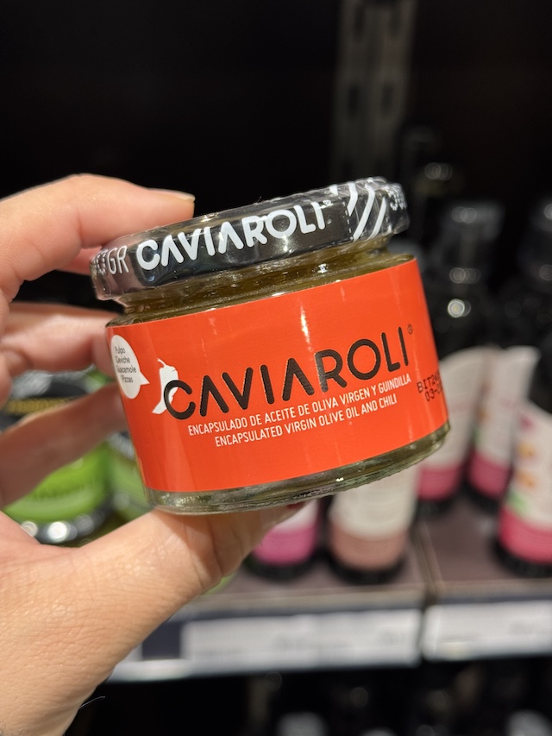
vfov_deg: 39.7
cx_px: 276
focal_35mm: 48
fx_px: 1020
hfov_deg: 30.3
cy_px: 368
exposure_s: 1/50
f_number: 1.78
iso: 100
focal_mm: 6.76
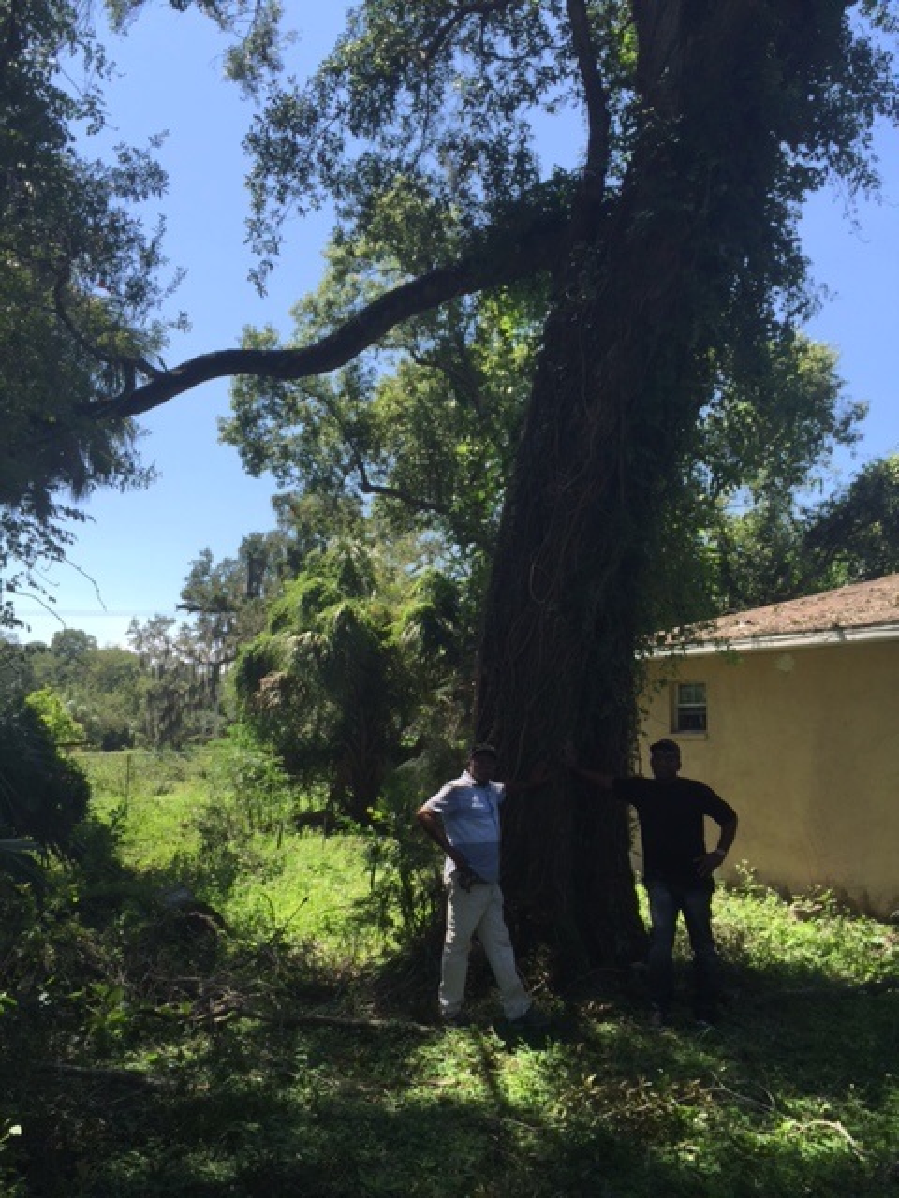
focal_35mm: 29
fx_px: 1004
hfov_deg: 48.2
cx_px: 450
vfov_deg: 61.7
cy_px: 599
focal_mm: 4.15
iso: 32
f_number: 2.2
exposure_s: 1/1014
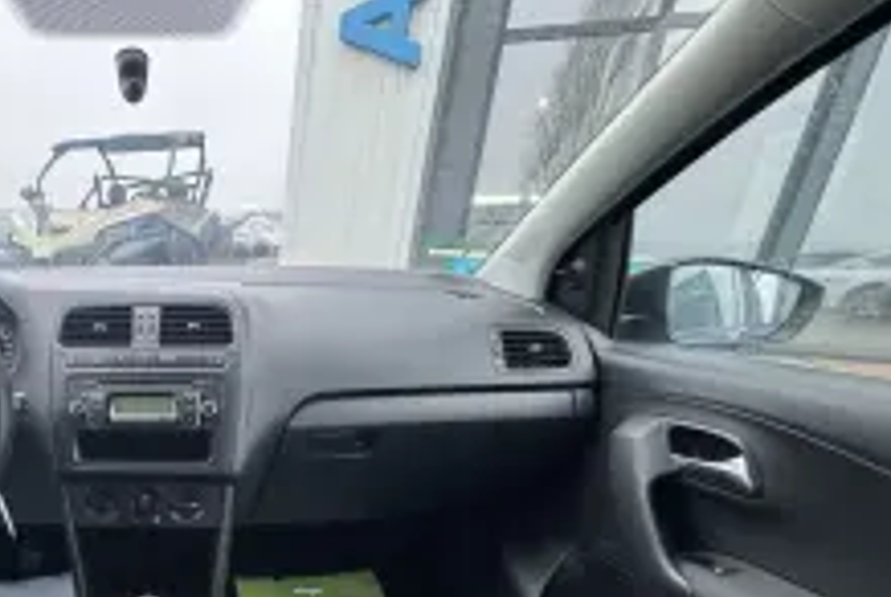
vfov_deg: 49.9
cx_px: 176
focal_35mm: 24
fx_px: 595
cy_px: 483
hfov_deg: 66.7
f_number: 2.2
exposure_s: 1/60
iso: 1250
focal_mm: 2.22
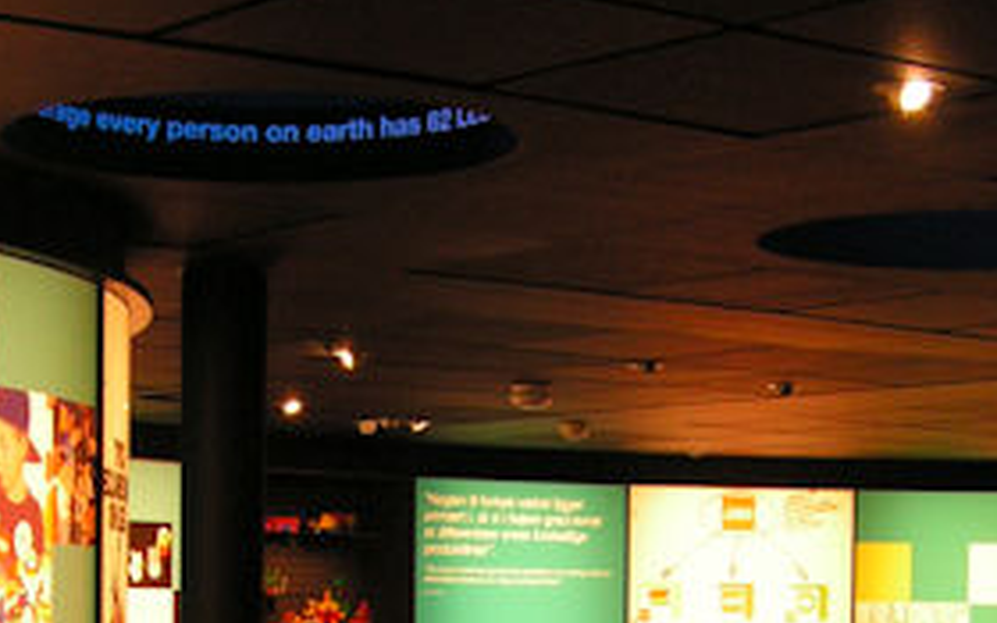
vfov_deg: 13.0
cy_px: 749
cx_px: 484
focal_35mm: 98
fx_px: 2663
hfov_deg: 21.2
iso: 100
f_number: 2.8
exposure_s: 1/50
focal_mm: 6.3
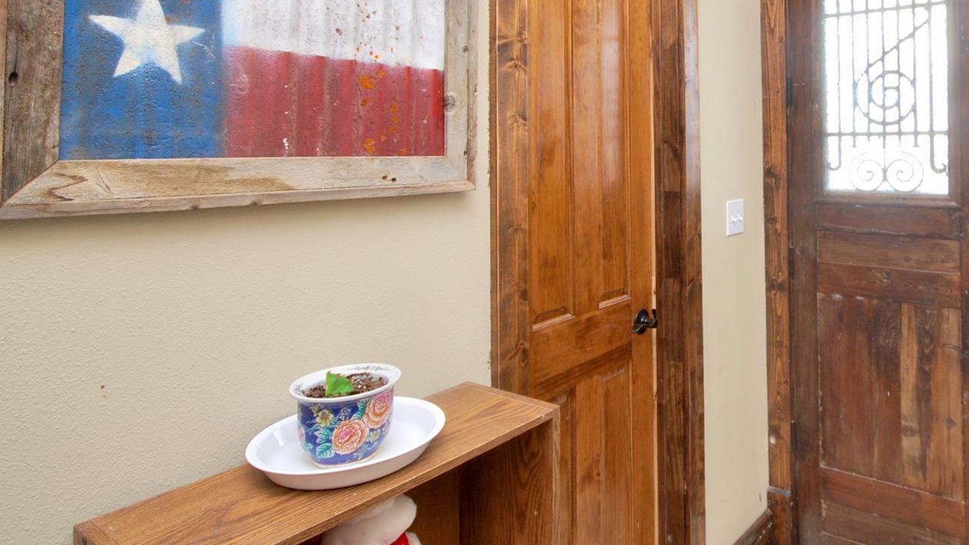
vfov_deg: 43.9
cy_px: 114
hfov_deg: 70.5
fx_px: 642
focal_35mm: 25
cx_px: 690
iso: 200
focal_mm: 10
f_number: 5.6
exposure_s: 1/125
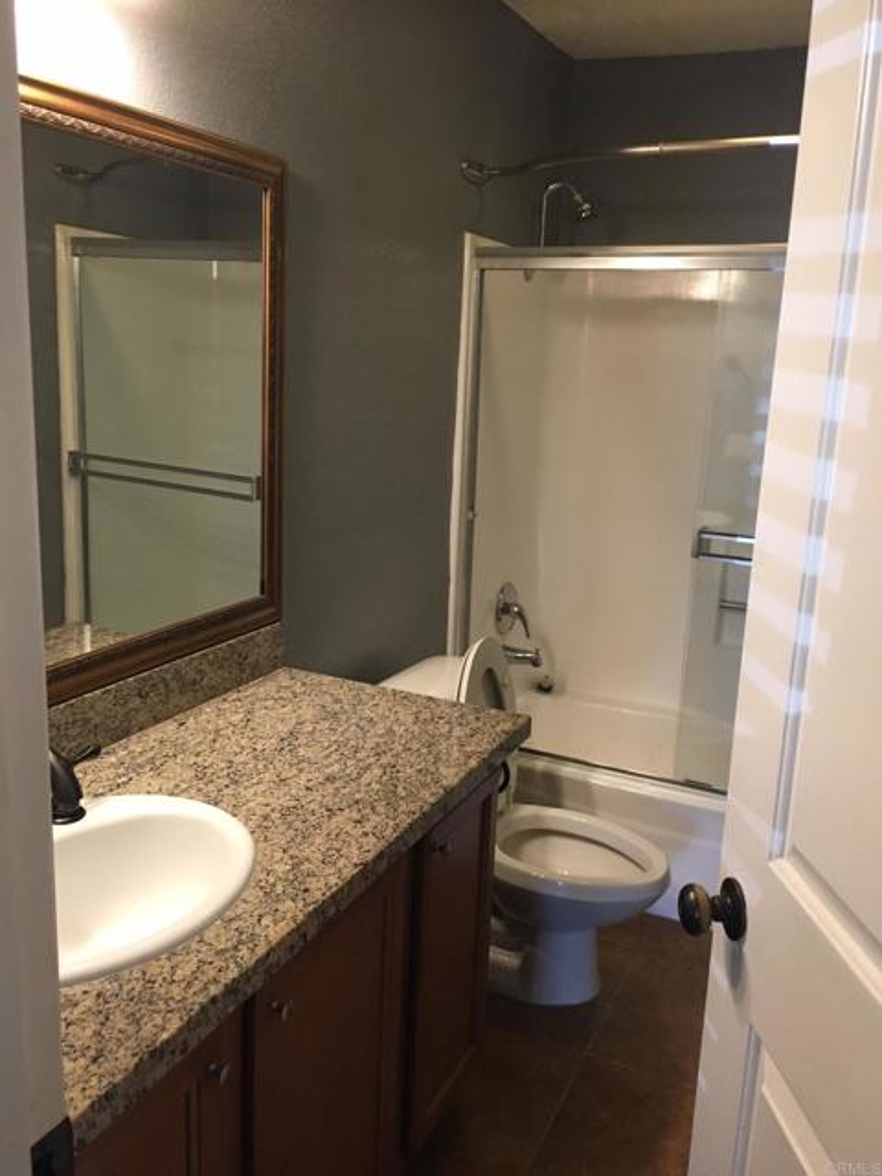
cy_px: 588
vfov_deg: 61.7
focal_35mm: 29
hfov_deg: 48.2
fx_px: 985
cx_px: 441
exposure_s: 1/30
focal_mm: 4.15
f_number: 2.2
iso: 125
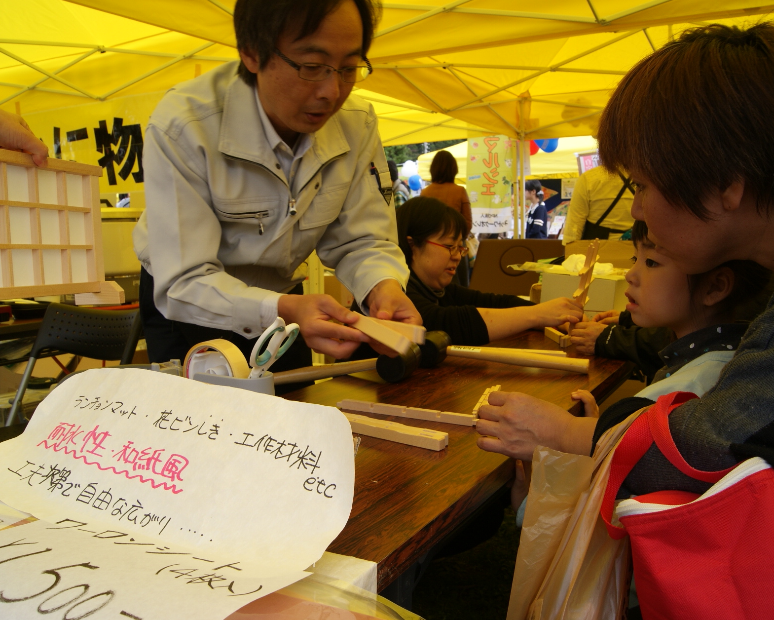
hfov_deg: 57.2
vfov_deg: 47.1
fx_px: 710
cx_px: 388
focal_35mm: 31
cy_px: 309
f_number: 9
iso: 100
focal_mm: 18
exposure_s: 1/60
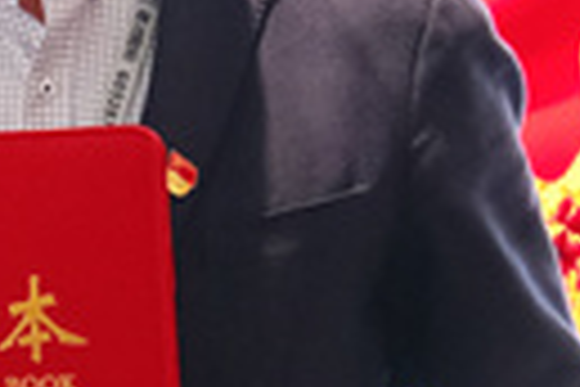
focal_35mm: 340
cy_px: 252
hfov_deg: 6.0
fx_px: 5477
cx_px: -396
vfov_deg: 4.0
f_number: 4
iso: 2000
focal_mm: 29.3
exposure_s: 1/125
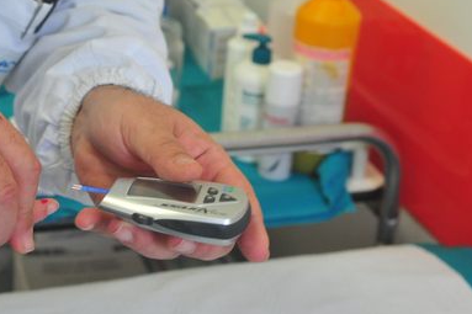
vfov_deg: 15.7
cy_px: 150
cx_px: 143
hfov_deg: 23.2
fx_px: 1140
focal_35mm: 87
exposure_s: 1/100
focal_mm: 52
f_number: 7.1
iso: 2500
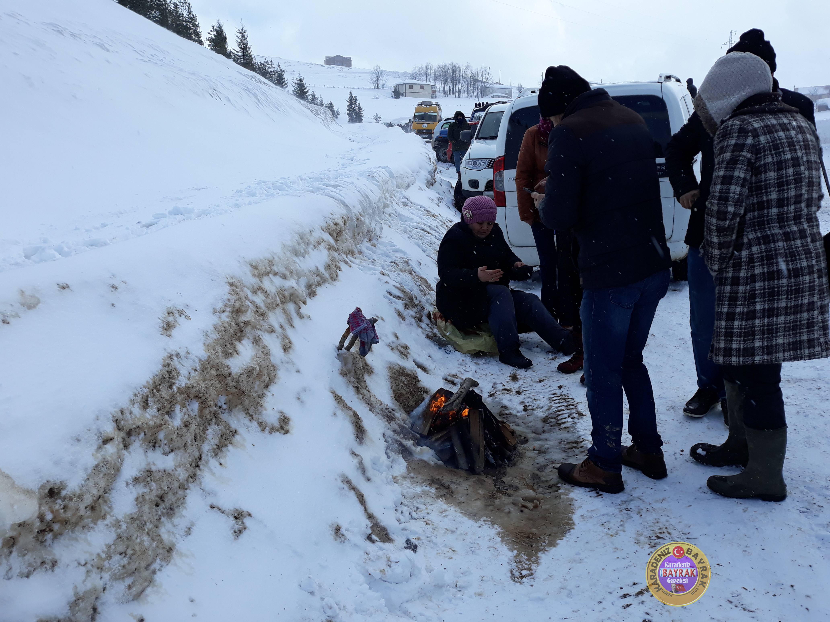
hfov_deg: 65.3
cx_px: 415
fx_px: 647
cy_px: 311
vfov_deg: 51.4
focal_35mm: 27
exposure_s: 1/1321
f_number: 1.7
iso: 40
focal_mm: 3.71
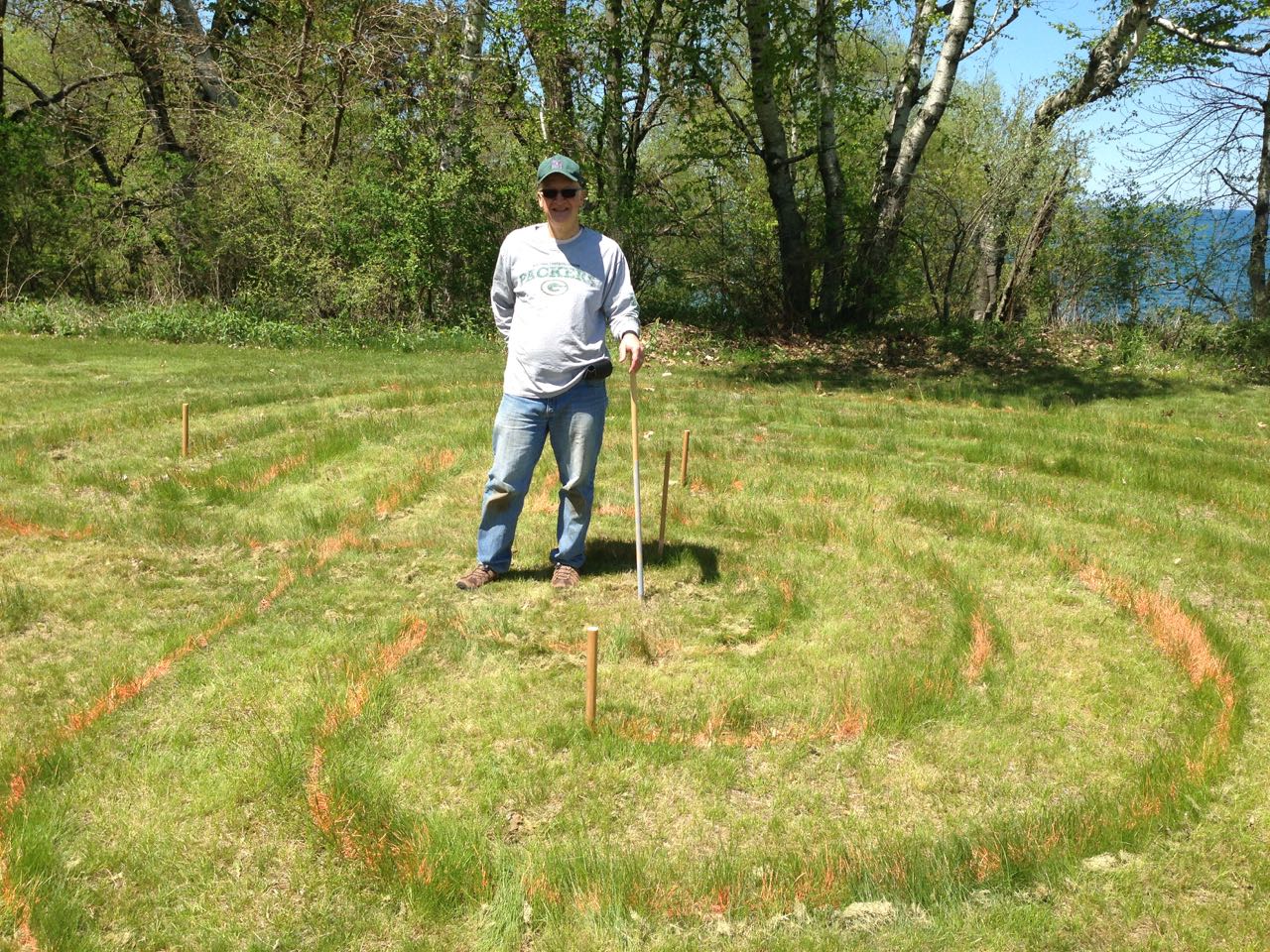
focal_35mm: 33
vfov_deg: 42.9
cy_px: 476
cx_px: 635
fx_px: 1211
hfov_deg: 55.4
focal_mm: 4.12
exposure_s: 1/935
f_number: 2.4
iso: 50
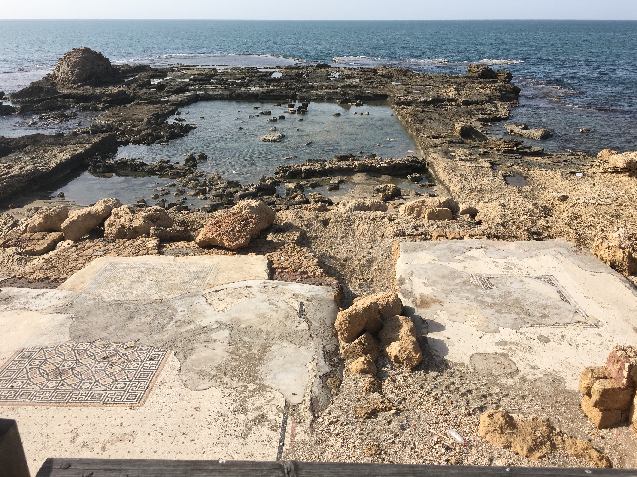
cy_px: 238
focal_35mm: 29
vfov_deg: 48.2
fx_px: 534
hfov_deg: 61.7
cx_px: 318
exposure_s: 1/1637
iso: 25
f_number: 2.2
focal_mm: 4.15
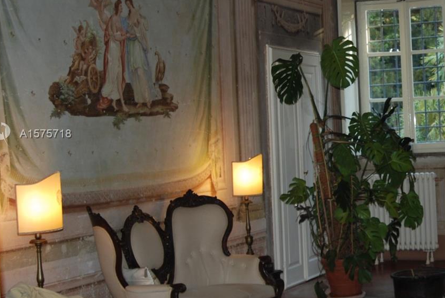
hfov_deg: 24.5
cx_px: 410
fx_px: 990
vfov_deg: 17.1
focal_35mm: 80
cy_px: 135
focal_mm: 28
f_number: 3.5
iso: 200
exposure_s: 1/60
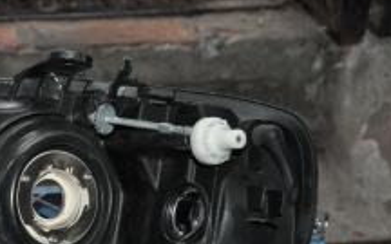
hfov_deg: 22.3
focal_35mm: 88
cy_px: 184
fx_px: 940
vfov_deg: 14.8
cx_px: -33
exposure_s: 1/60
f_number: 4
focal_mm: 25
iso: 800
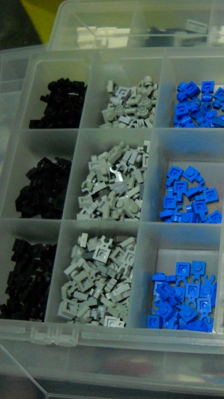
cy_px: 200
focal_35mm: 60
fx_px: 634
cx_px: 246
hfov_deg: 19.2
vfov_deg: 34.9
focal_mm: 6.72
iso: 496
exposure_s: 1/8
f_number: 3.1
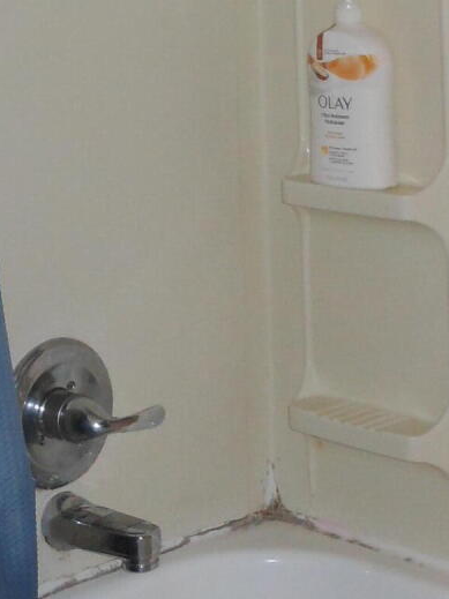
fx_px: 1869
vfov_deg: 17.5
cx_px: 68
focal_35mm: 108
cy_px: -92
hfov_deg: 13.6
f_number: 3.7
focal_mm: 5
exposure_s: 1/25
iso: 200
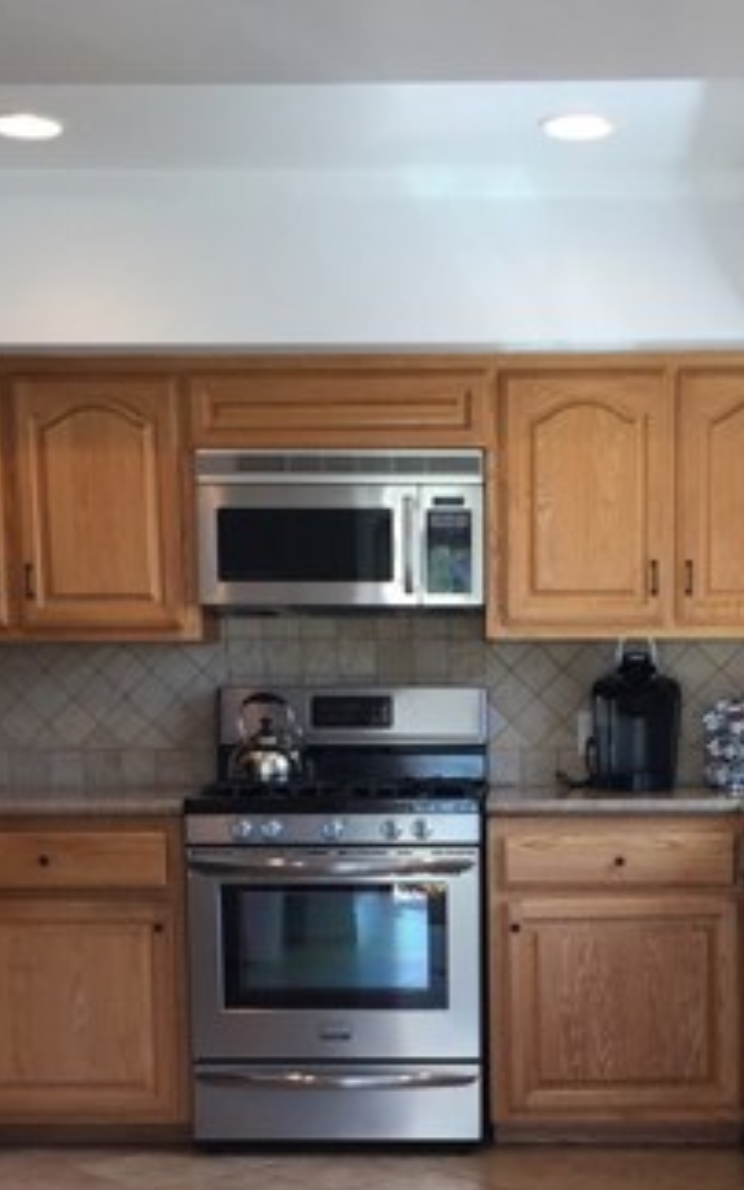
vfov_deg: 32.6
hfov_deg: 21.2
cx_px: 508
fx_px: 1978
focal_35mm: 61
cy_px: 943
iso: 32
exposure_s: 1/60
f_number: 2.2
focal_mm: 4.15
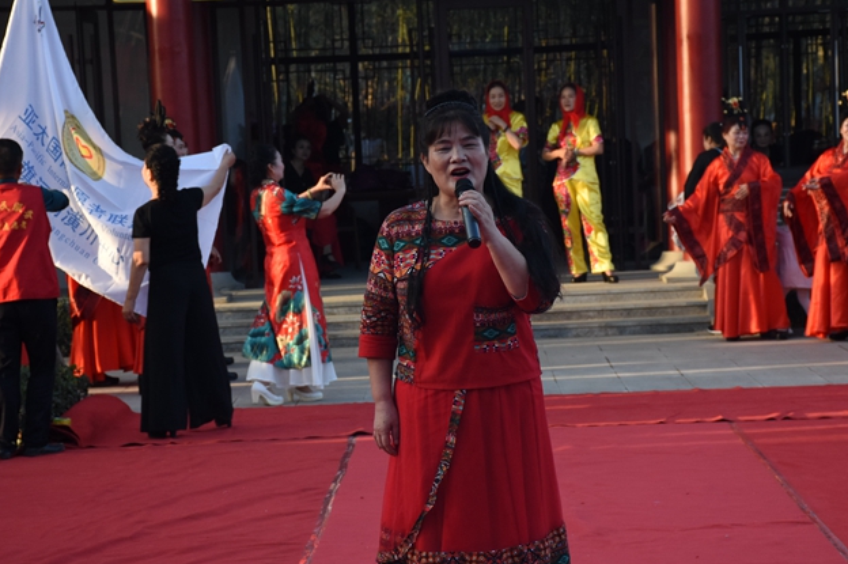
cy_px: 319
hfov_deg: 16.1
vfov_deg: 10.8
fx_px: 2989
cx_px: 429
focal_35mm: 127
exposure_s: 1/640
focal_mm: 66
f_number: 6.3
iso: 800
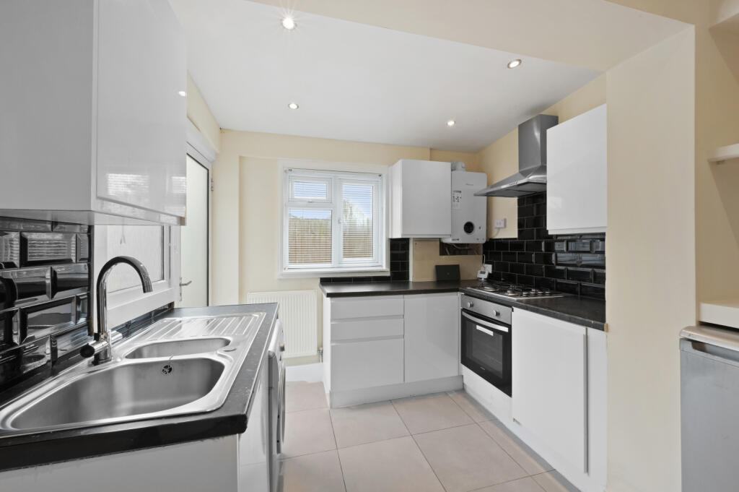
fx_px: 287
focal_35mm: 14
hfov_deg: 104.3
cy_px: 246
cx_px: 370
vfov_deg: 81.1
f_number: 16
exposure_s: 1/1.67
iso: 200
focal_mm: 14
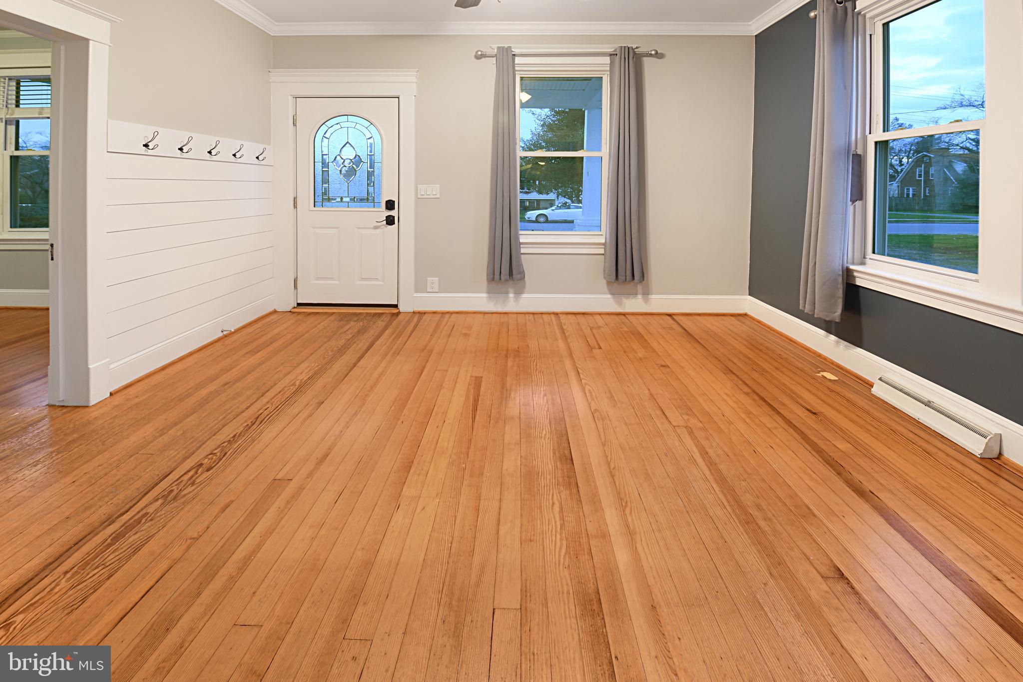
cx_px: 512
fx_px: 426
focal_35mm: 15
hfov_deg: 100.4
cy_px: 341
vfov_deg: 77.3
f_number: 8
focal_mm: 10
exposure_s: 13
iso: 100
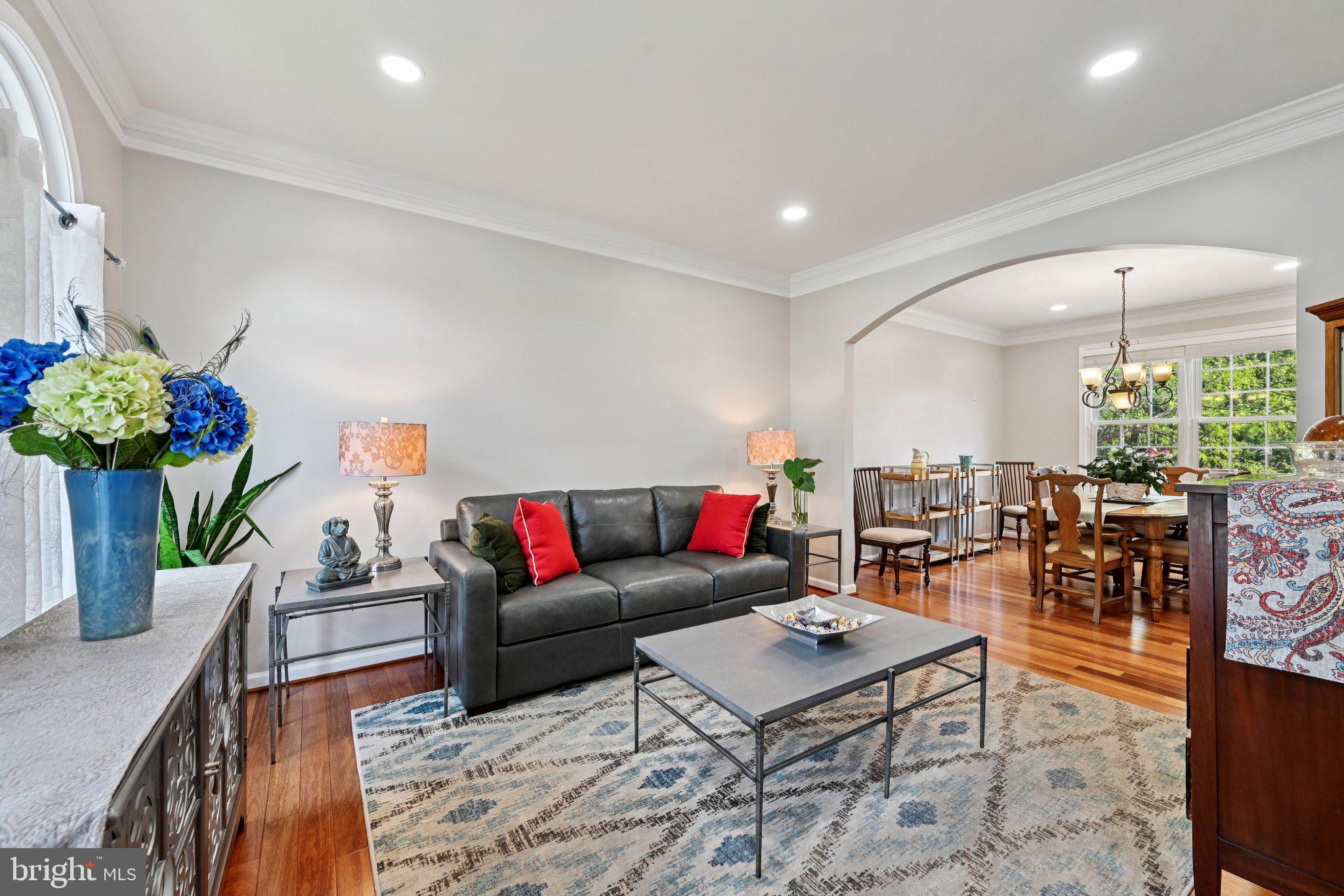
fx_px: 523
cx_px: 672
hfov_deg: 104.3
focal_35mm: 14
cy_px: 448
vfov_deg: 81.2
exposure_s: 1/15
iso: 320
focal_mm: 14
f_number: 8
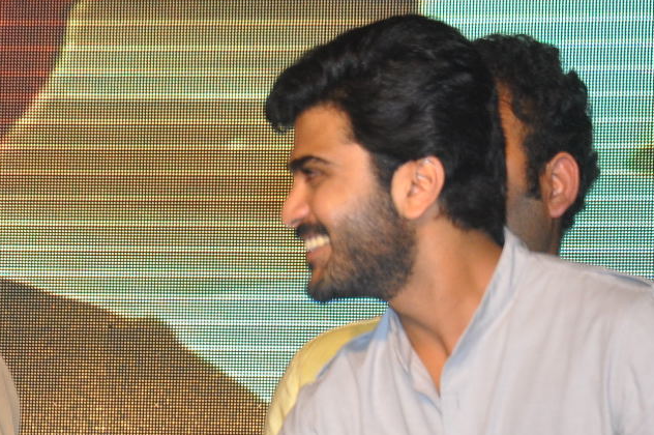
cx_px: 38
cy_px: 470
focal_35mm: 342
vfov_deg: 4.0
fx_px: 6206
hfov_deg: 6.0
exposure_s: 1/200
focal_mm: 90
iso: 800
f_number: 7.1
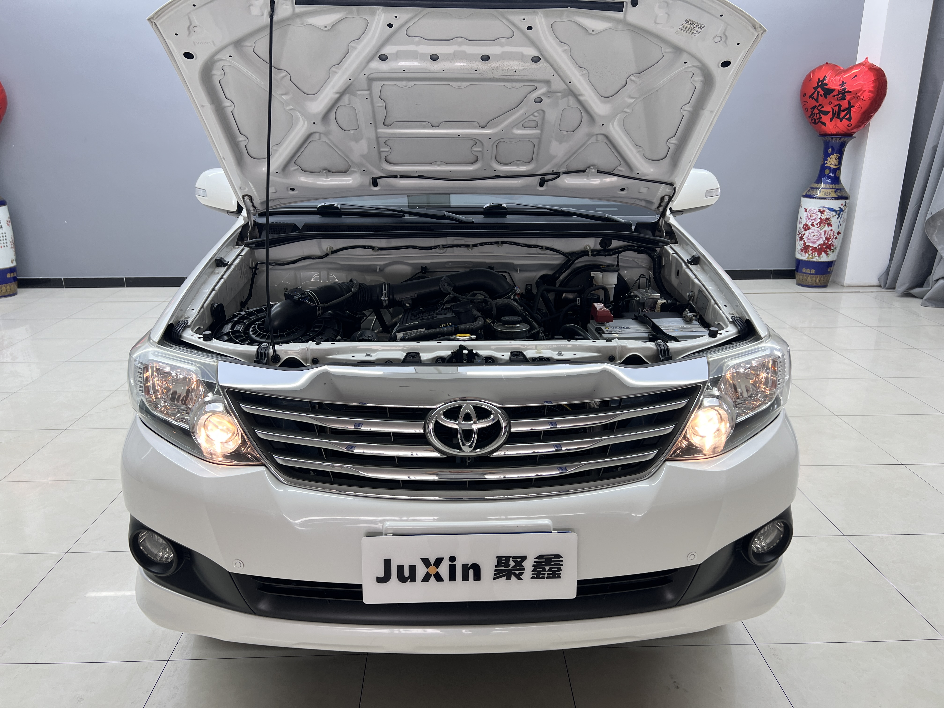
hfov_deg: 67.3
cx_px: 472
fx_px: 709
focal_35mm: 26
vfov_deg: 53.1
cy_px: 354
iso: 40
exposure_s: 1/100
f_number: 1.5
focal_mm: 5.7
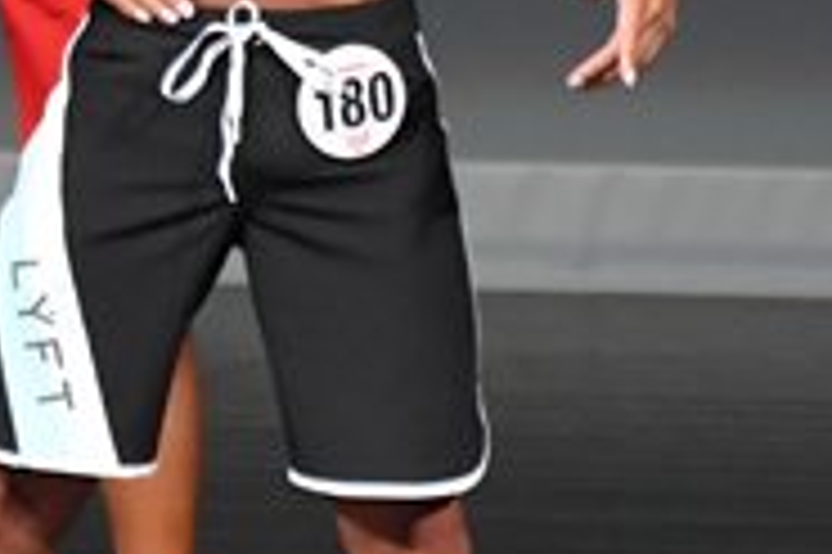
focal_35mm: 1446
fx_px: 33388
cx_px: -367
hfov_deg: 1.4
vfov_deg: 0.9
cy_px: 126
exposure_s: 1/400
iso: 4000
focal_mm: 230
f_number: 5.6
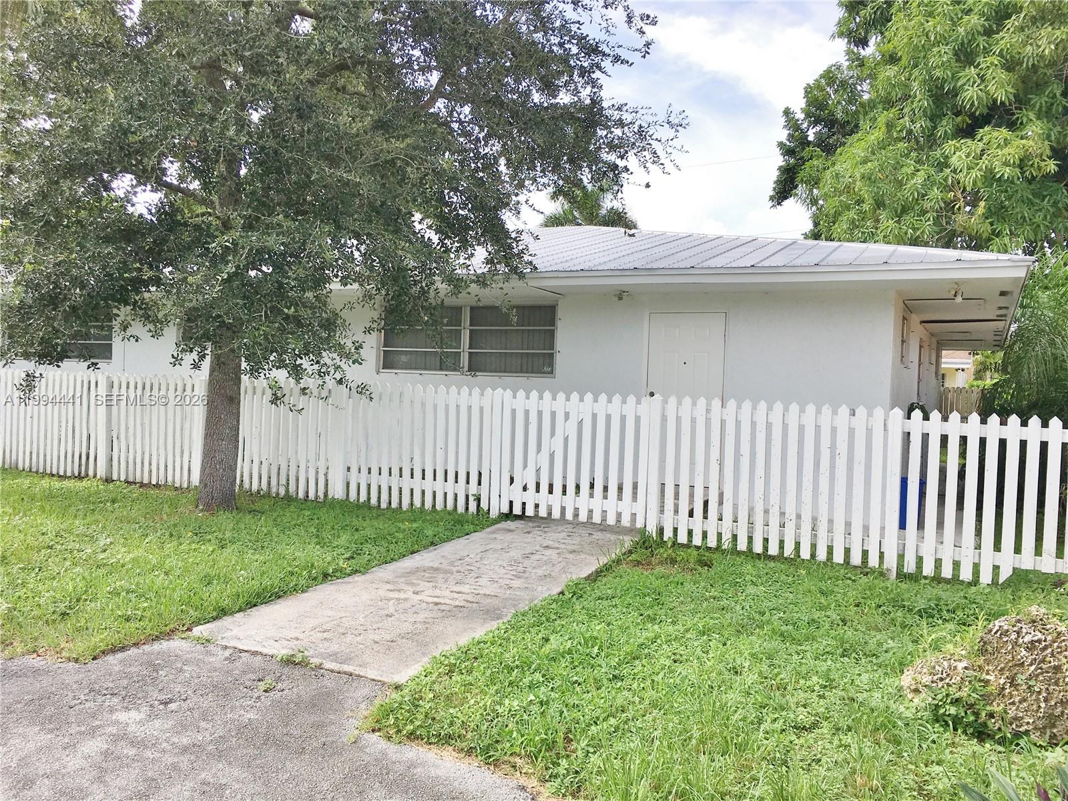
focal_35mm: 29
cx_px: 534
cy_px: 400
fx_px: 895
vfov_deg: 48.2
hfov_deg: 61.7
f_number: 2.2
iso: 25
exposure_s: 1/836
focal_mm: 4.15
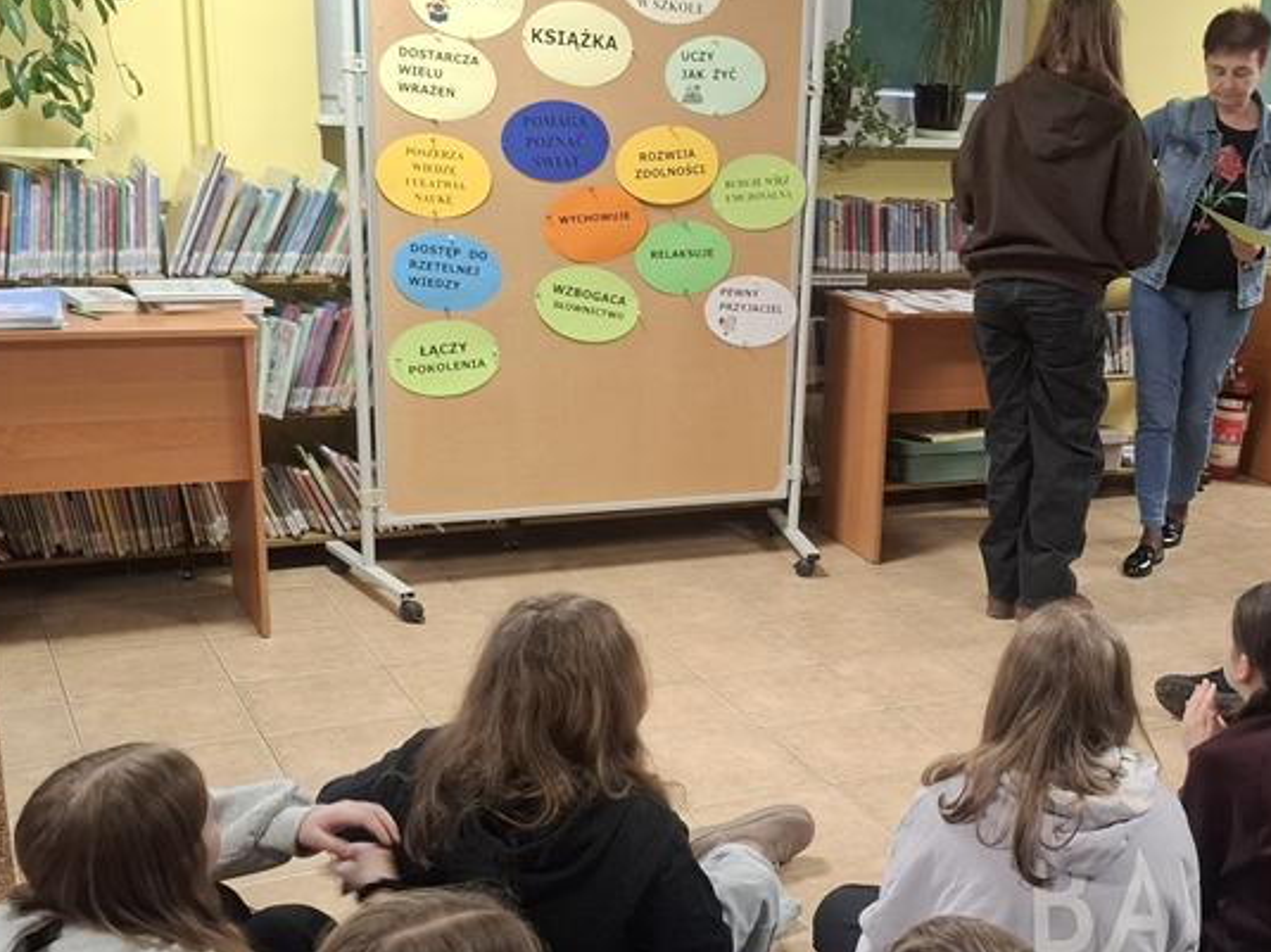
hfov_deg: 42.4
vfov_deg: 32.6
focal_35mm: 44
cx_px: 843
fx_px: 1615
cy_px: 634
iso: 160
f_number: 1.8
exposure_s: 1/50
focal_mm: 5.54
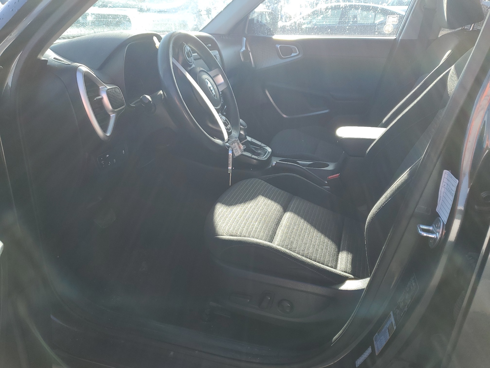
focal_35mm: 26
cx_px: 245
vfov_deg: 53.1
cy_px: 184
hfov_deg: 67.3
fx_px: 368
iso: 50
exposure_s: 1/526
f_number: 1.5
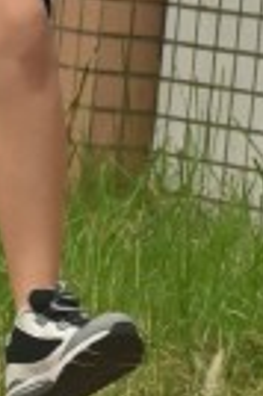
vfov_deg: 5.0
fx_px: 4526
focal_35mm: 412
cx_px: 216
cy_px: 603
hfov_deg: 3.3
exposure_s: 1/2500
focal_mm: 36
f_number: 5.3
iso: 1000
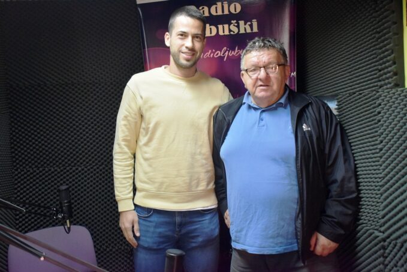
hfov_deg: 49.5
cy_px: 136
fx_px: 441
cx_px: 204
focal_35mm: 39
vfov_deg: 34.2
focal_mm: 26
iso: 1400
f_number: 4
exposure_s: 1/30
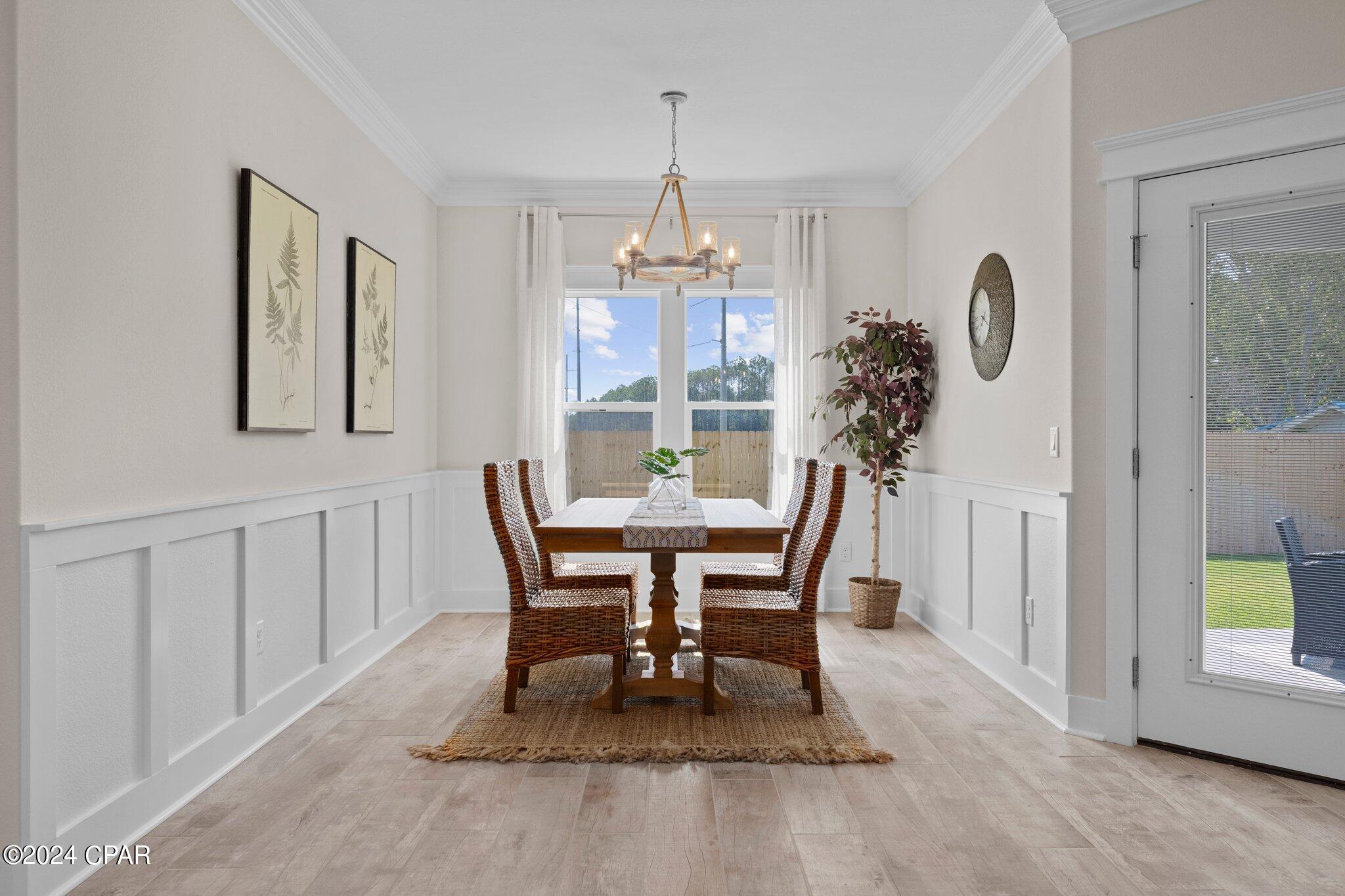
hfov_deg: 73.7
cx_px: 672
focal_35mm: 24
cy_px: 448
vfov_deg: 53.1
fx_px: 897
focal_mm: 24
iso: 500
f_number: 9
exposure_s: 1/60
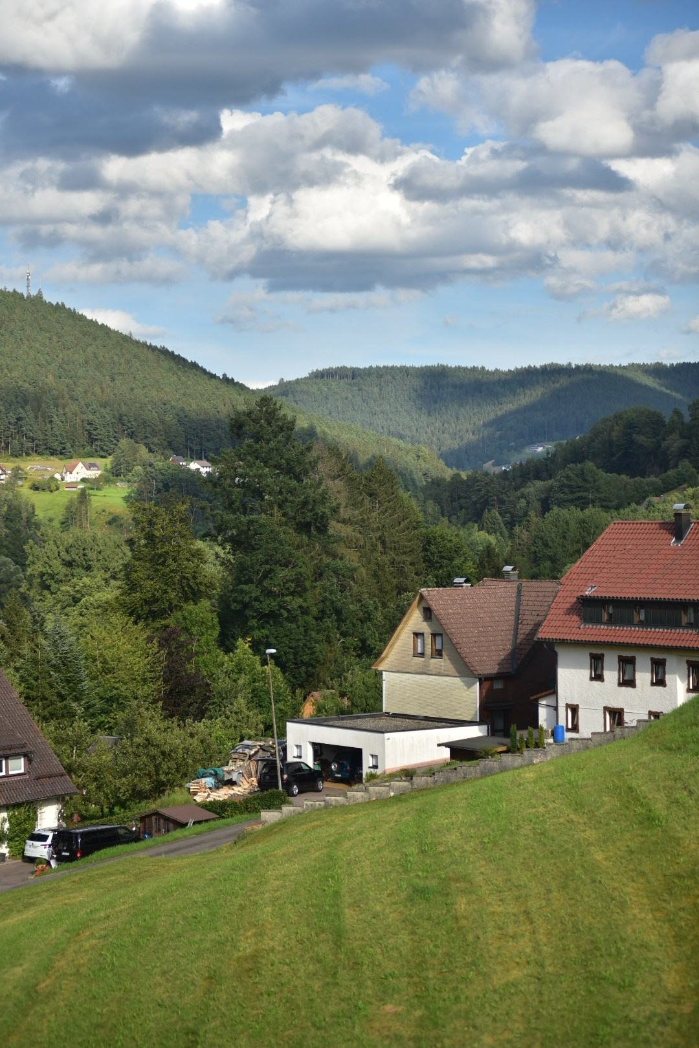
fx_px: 2330
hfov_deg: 17.1
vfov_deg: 25.4
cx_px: 350
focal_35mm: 80
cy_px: 524
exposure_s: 1/2500
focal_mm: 80
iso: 160
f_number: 2.8
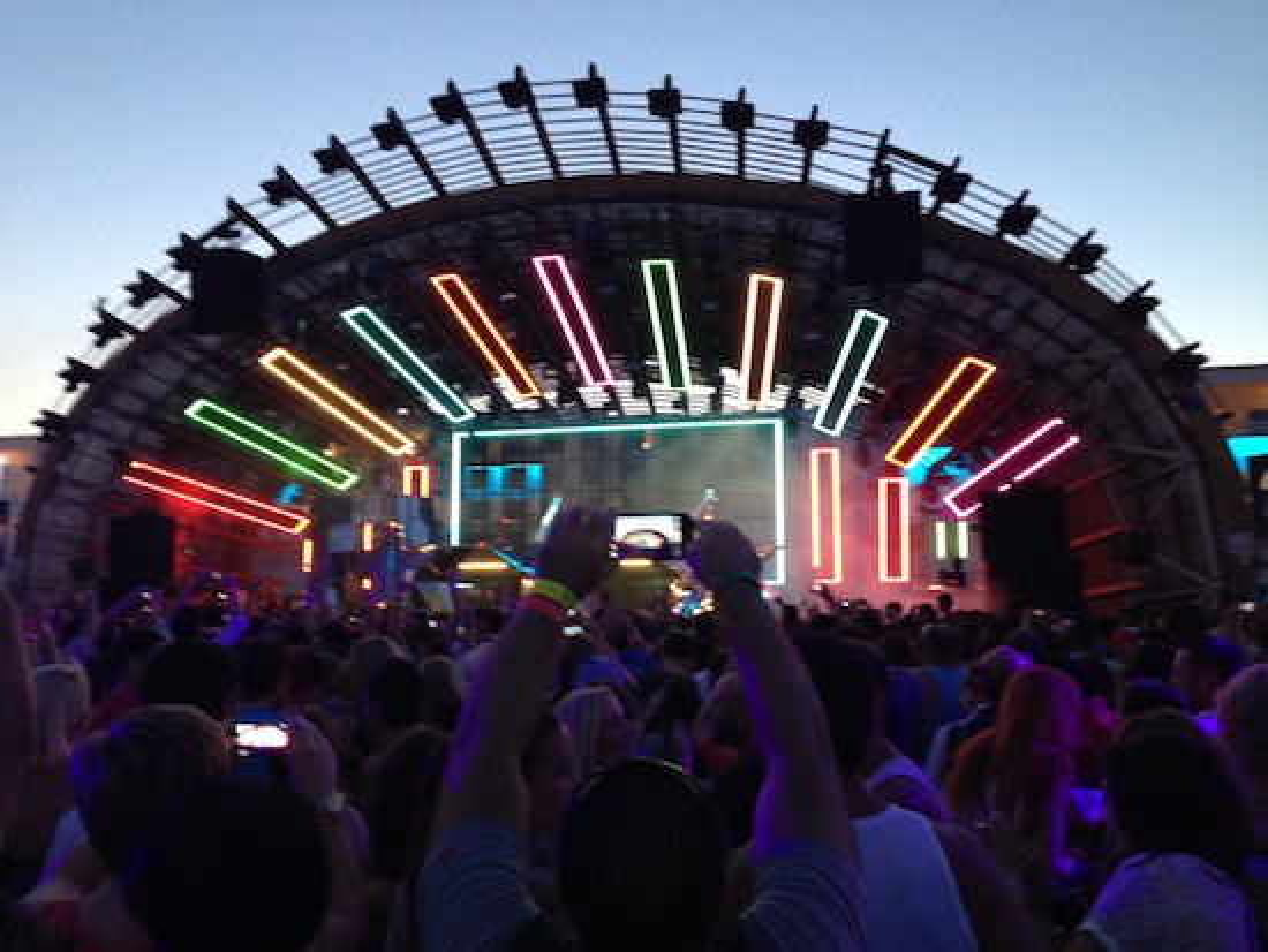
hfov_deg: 55.3
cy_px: 476
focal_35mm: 33
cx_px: 634
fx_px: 1209
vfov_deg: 43.0
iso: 250
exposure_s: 1/20
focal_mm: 4.13
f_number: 2.4
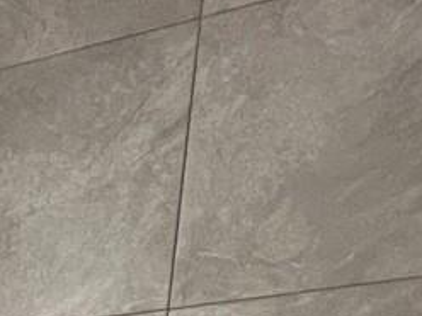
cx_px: -381
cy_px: 856
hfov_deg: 17.7
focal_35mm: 84
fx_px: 1024
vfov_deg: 12.1
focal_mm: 1.57
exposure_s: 1/60
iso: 320
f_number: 1.8
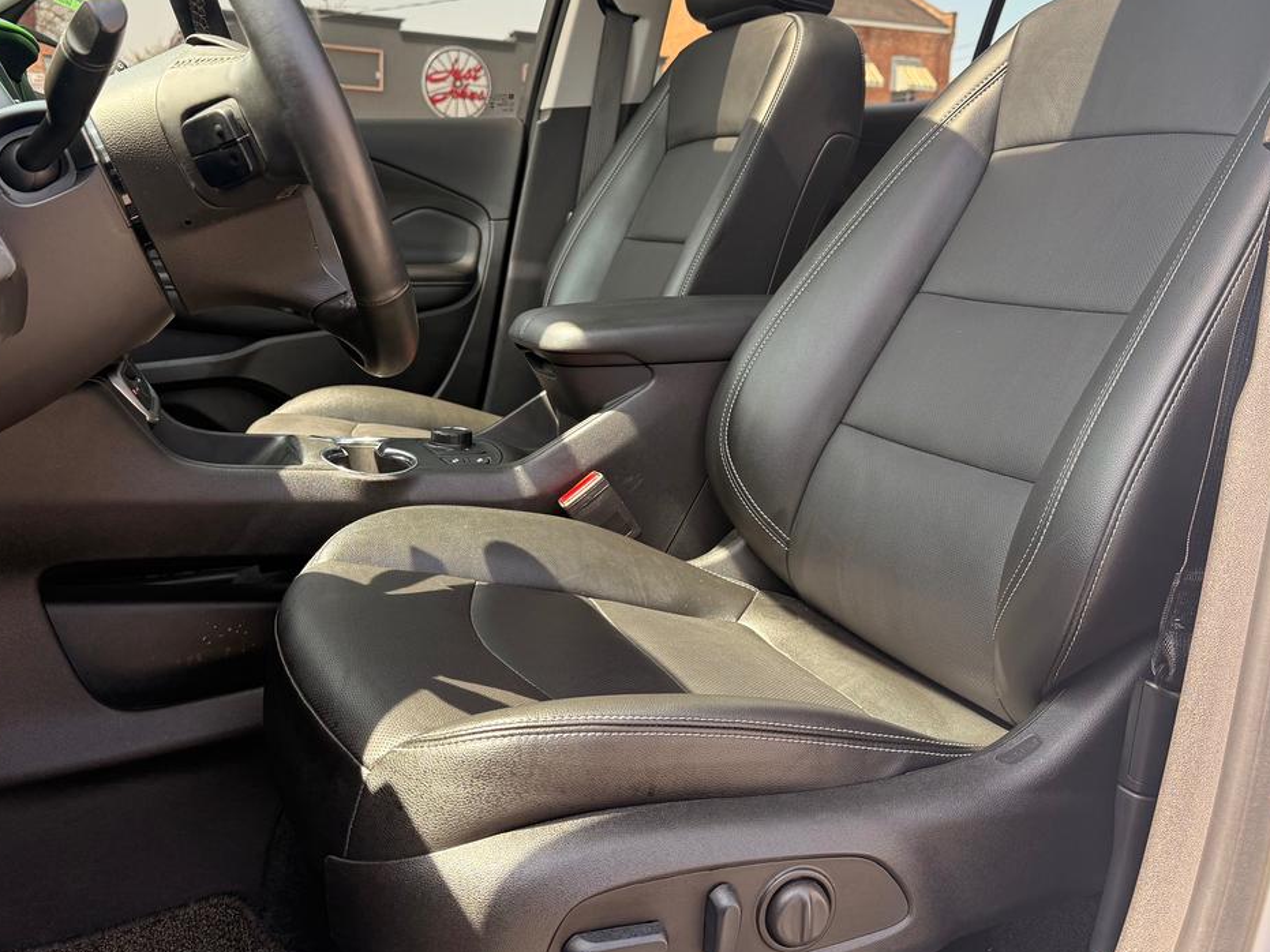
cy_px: 360
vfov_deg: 42.6
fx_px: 1211
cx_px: 547
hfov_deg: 55.2
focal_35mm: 33
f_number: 1.78
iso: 100
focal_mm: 6.76
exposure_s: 1/473
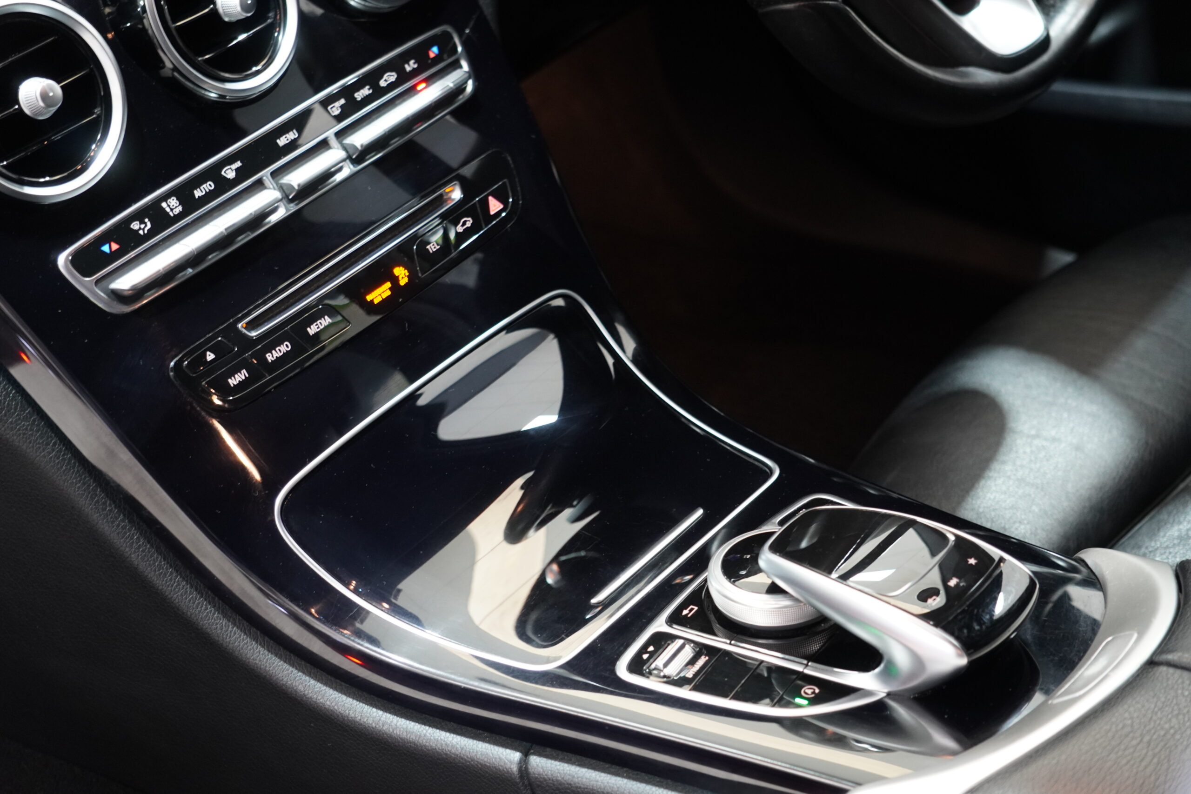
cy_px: 397
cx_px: 596
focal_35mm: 82
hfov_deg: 24.6
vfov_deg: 16.6
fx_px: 2729
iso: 1250
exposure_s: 1/8
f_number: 4.5
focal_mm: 55
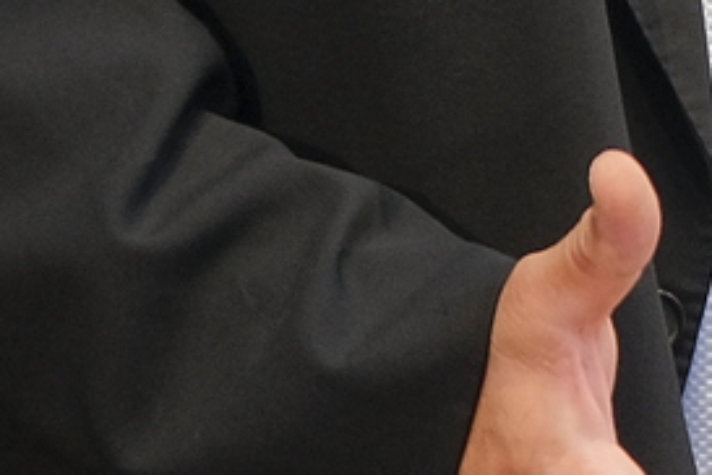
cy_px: -419
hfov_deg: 2.7
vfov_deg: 1.8
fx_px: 15050
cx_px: 1850
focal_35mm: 761
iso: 640
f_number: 4
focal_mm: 67.5
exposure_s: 1/125
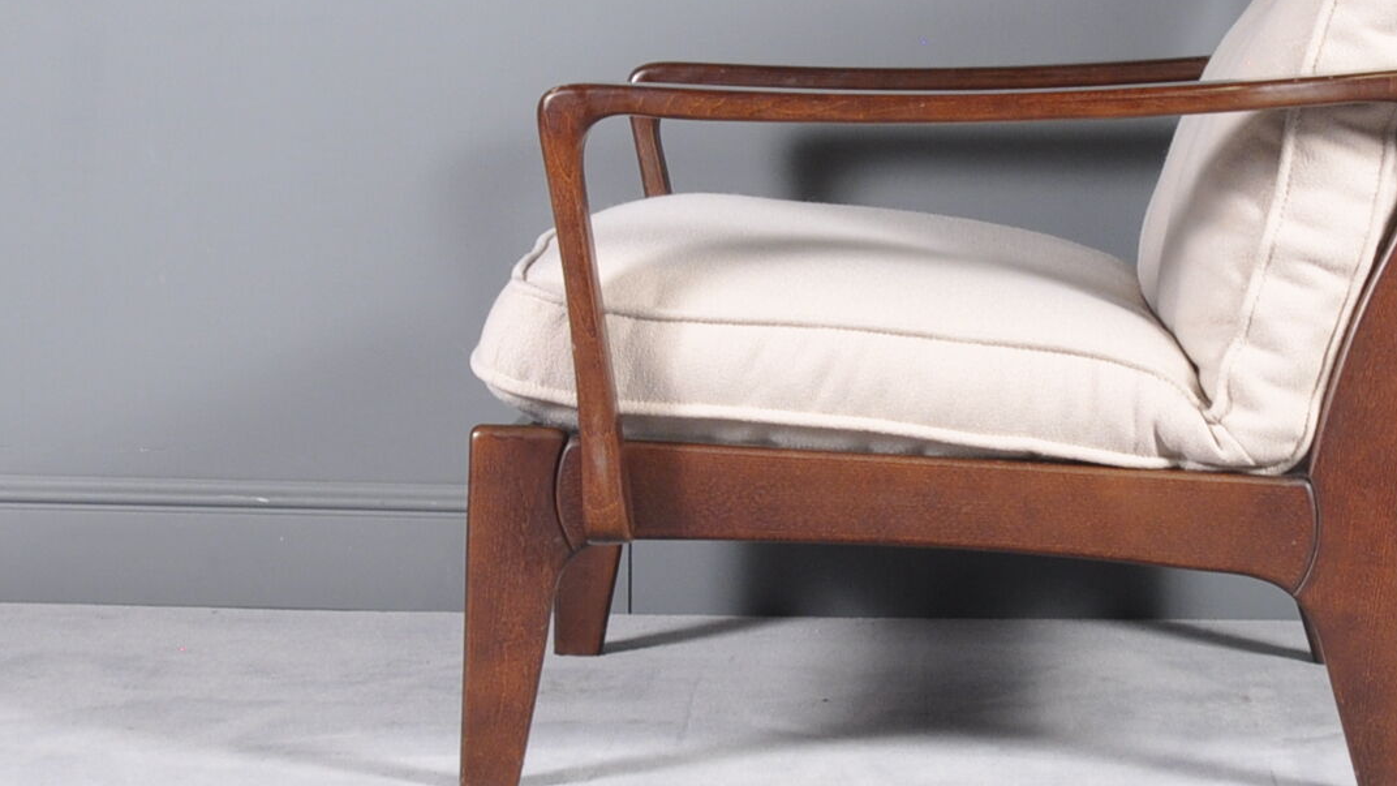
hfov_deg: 18.9
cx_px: 885
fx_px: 4186
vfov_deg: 10.7
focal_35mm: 113
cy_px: 322
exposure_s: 1/5
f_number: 8
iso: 400
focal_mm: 24
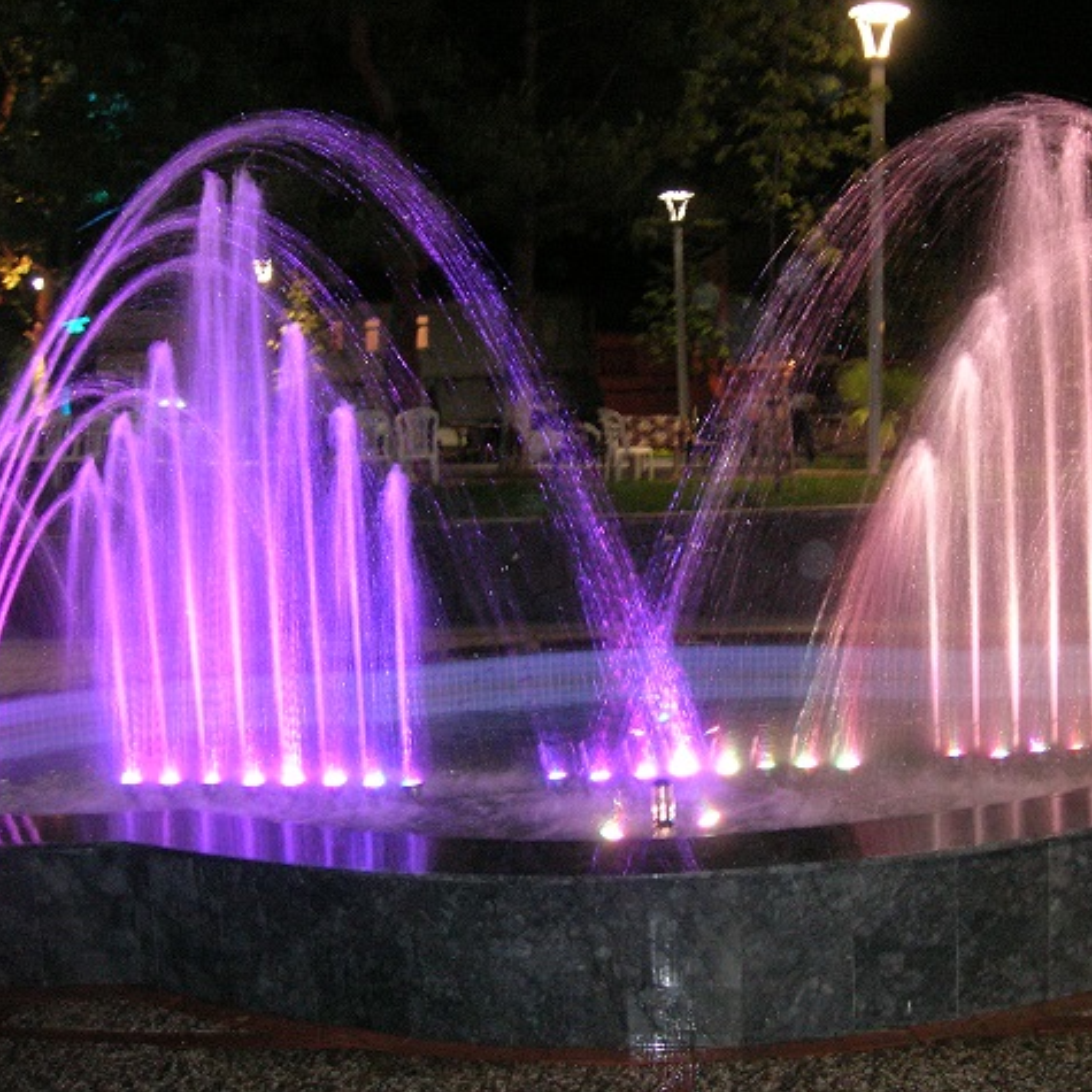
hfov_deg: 40.6
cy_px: 549
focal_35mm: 41
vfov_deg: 40.9
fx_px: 1463
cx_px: 687
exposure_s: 1/3.3
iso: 200
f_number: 2.9
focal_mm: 5.7
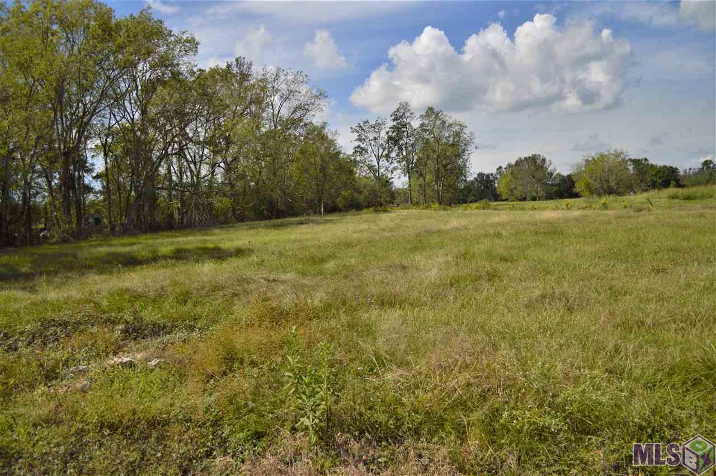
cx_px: 358
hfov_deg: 67.4
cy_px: 238
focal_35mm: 27
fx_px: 537
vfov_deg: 47.8
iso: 100
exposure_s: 1/4000
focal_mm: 18
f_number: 3.5
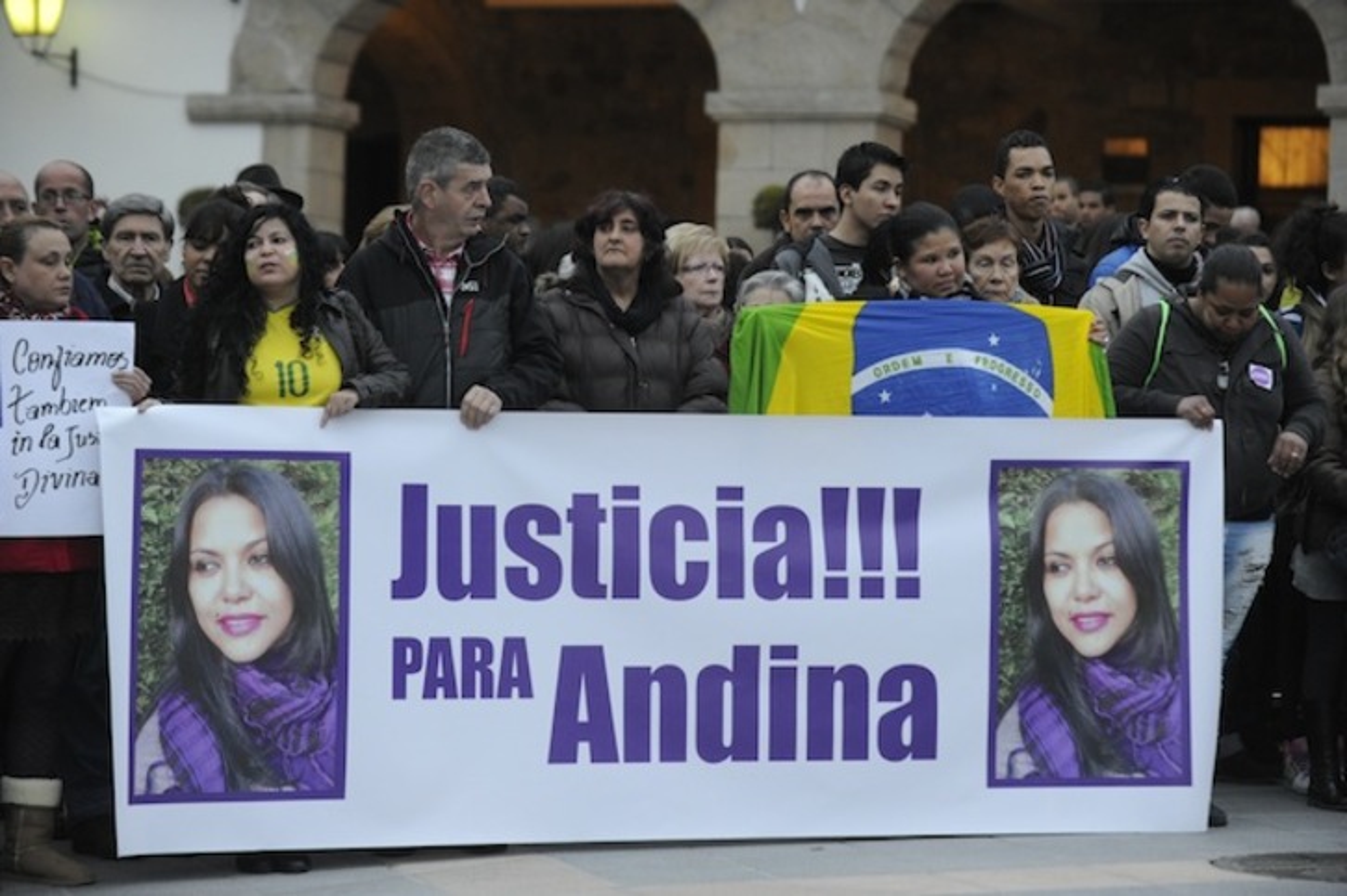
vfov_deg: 11.4
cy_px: 448
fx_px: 4487
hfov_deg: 17.1
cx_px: 674
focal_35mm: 120
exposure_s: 1/160
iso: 4000
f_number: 3.2
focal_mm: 120
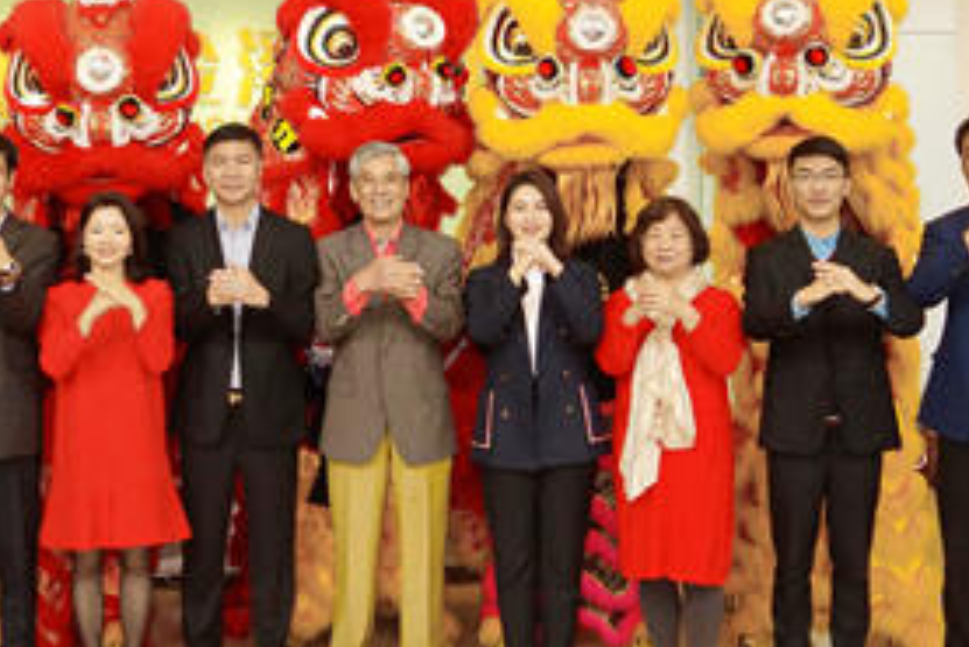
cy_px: 147
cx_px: 234
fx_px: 1750
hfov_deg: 30.4
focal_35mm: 65
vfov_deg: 20.7
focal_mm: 20
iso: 800
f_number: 5.6
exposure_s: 1/100
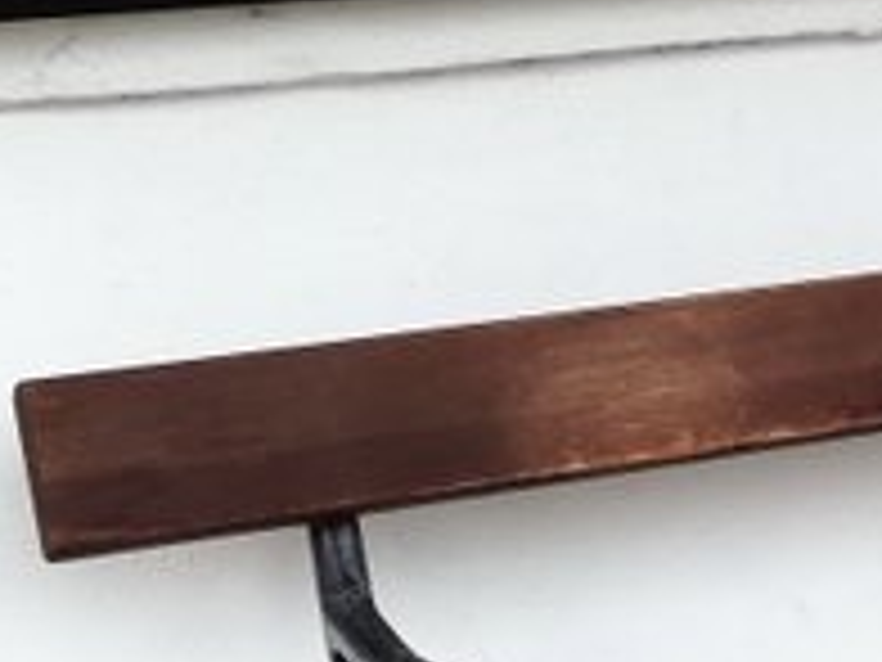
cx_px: 1634
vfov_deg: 14.0
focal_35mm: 106
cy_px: 414
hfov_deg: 15.6
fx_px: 2701
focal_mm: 3.83
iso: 50
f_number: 2.2
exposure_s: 1/50
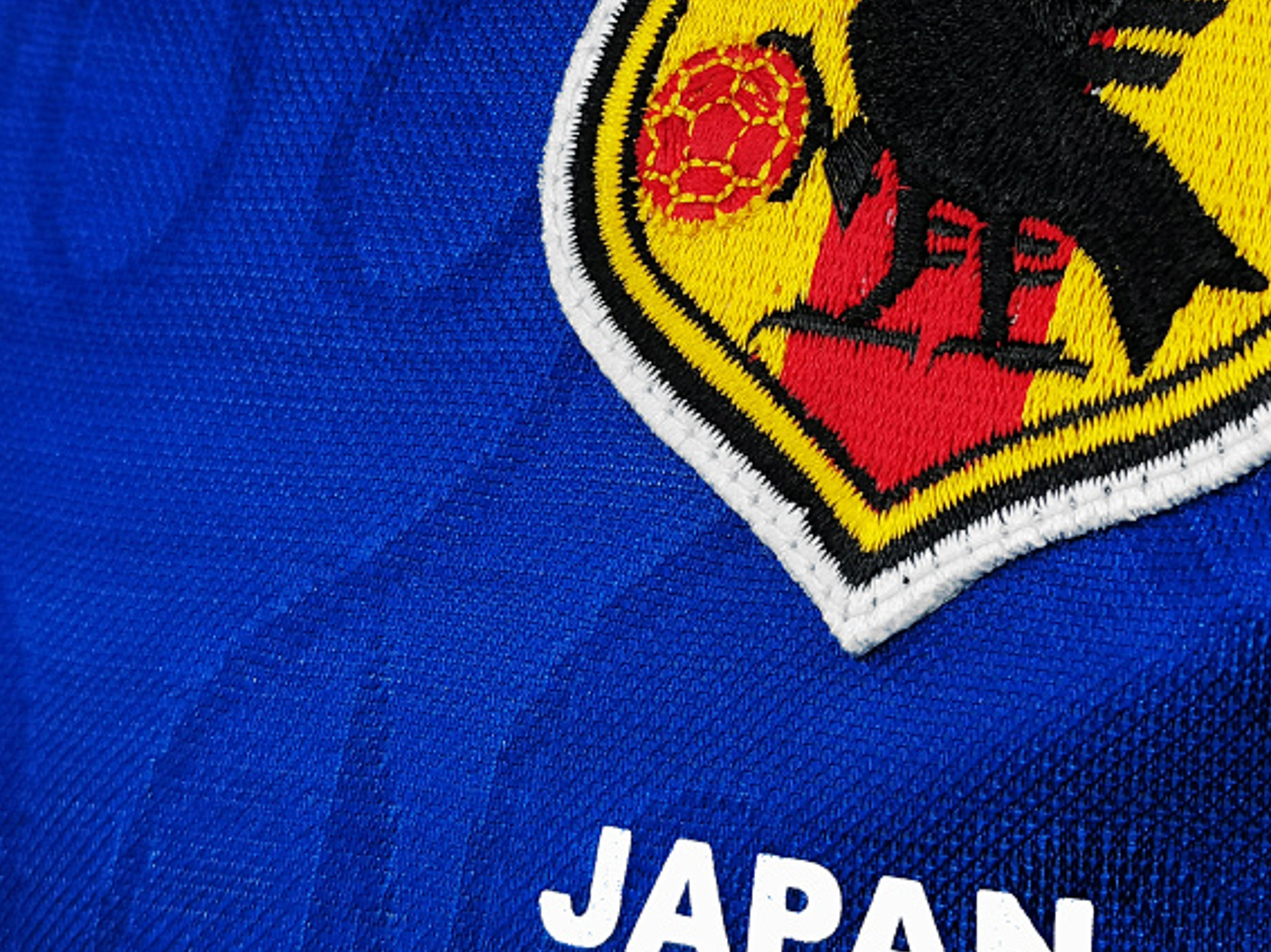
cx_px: 939
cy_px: 204
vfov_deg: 14.0
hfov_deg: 18.6
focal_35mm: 105
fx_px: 3854
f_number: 1.8
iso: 100
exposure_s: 1/100
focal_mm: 5.58
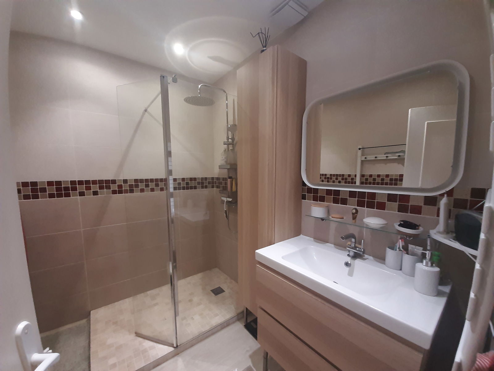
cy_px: 186
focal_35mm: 13
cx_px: 247
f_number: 2.2
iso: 200
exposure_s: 1/25
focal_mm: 1.42
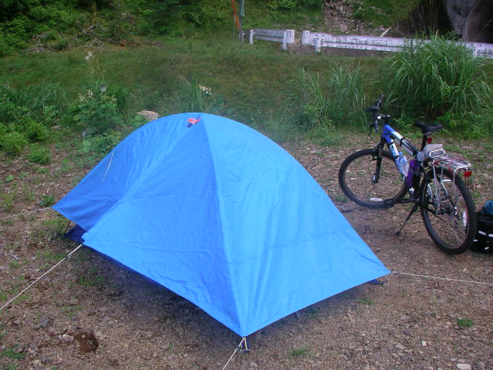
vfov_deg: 38.7
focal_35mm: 37
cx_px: 246
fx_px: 527
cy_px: 185
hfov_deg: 50.1
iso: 80
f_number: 2.8
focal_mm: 5.7
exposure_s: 1/100
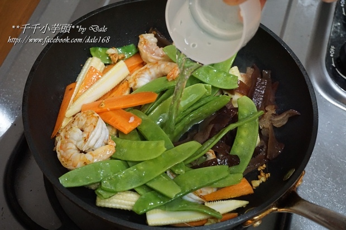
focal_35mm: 63
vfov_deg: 21.6
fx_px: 605
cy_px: 115
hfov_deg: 31.9
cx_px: 173
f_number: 5.6
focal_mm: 42
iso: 3200
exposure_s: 1/40
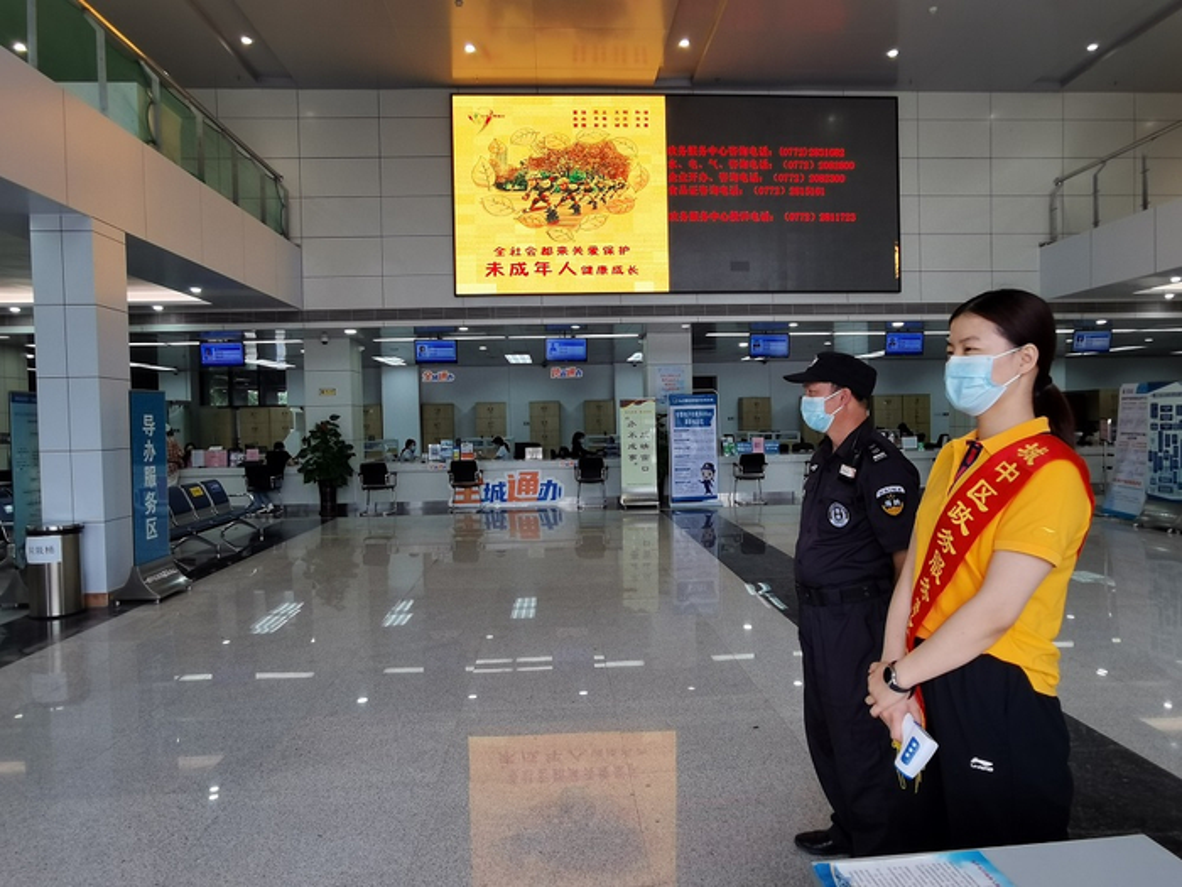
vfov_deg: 63.4
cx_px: 591
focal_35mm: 21
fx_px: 717
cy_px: 444
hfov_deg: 79.0
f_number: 2.2
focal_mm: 2.26
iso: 64
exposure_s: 1/100
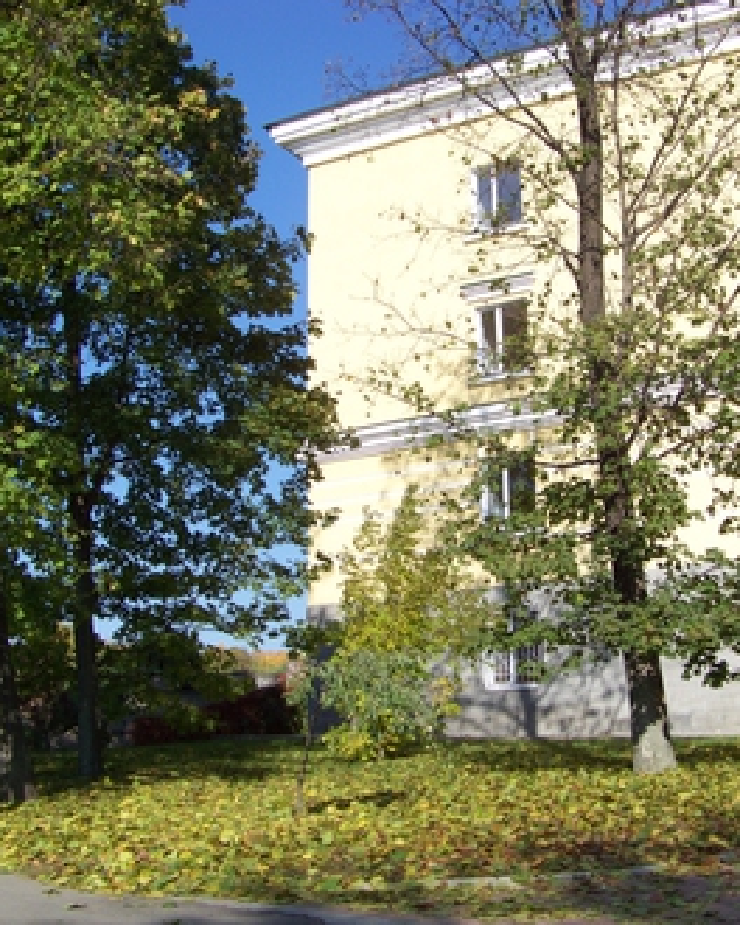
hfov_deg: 31.3
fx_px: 1314
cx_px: 474
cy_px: 462
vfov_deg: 38.8
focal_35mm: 48
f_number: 4
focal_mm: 5.85
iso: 67
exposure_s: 1/500
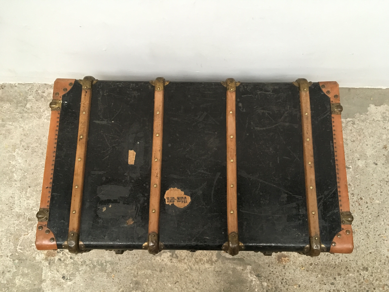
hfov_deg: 61.7
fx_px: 326
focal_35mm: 29
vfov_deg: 48.2
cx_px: 194
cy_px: 146
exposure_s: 1/33
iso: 250
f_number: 2.2
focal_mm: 4.15
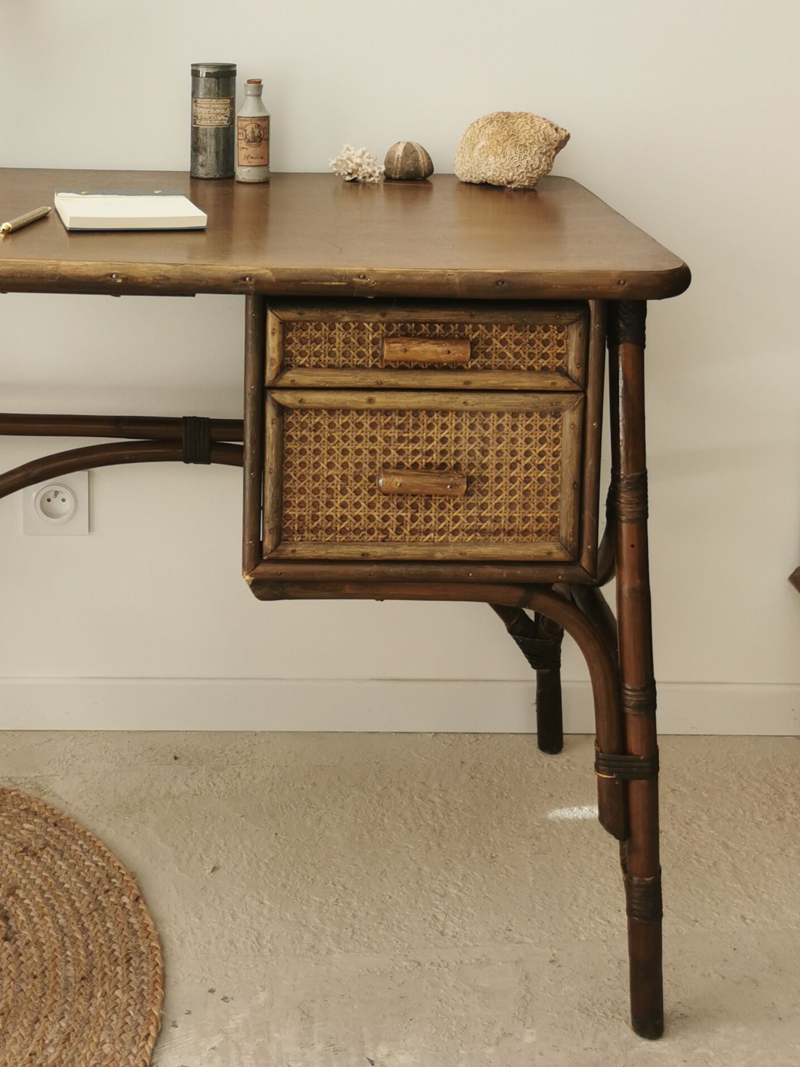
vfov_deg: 35.2
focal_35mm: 52
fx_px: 1602
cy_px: 161
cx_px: 299
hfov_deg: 27.9
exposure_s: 1/100
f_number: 1.8
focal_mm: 5.58
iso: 80
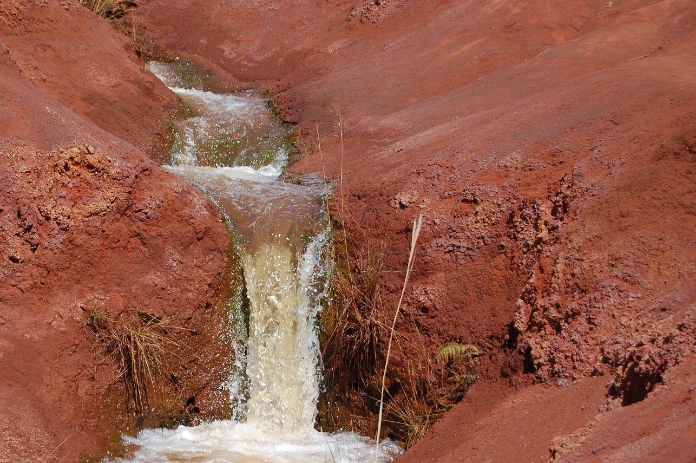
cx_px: 286
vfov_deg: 13.3
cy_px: 270
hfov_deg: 19.9
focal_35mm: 103
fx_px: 1982
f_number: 5.6
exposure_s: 1/1000
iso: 250
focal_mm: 55
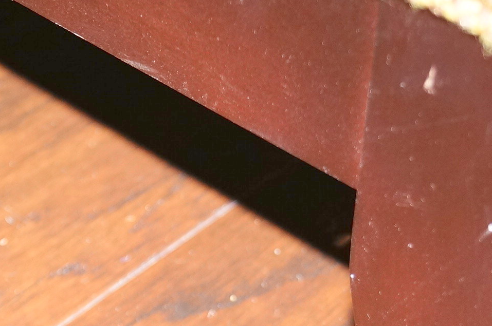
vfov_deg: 10.2
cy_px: 253
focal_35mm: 134
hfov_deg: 15.3
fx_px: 1832
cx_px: 216
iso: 800
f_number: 5
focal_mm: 35
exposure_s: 1/60
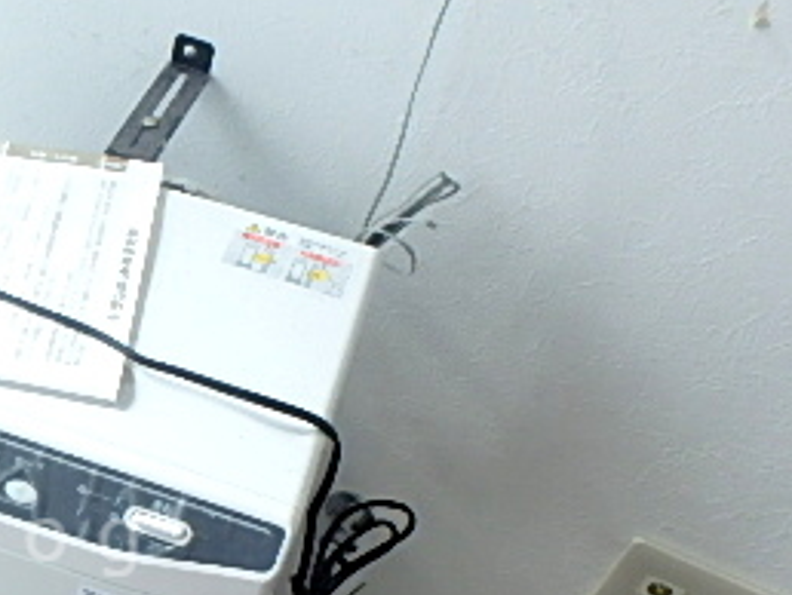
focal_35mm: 52
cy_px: 540
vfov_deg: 27.1
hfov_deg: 32.8
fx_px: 1191
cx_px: -55
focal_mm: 3.7
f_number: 3.5
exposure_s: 1/30
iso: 250
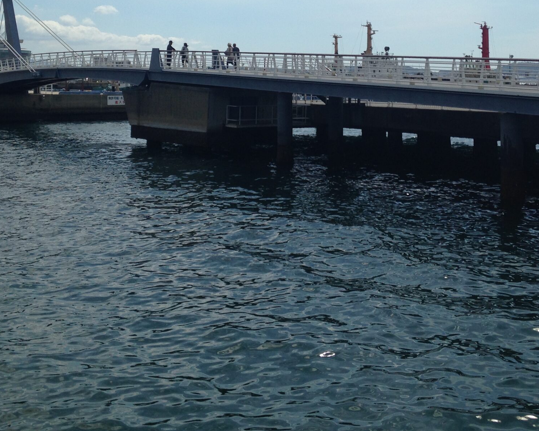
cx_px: 291
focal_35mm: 55
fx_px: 877
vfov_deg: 27.1
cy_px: 90
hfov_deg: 34.1
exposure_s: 1/3623
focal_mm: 4.12
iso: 50
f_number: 2.4
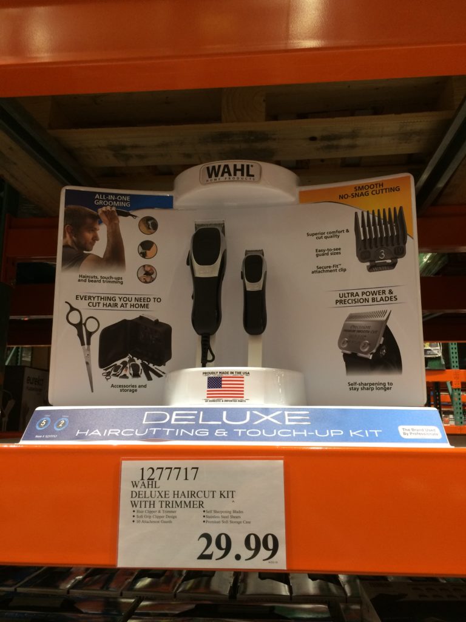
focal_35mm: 29
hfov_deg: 48.2
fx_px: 521
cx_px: 233
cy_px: 311
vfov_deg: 61.7
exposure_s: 1/30
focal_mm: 4.15
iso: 125
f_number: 2.2
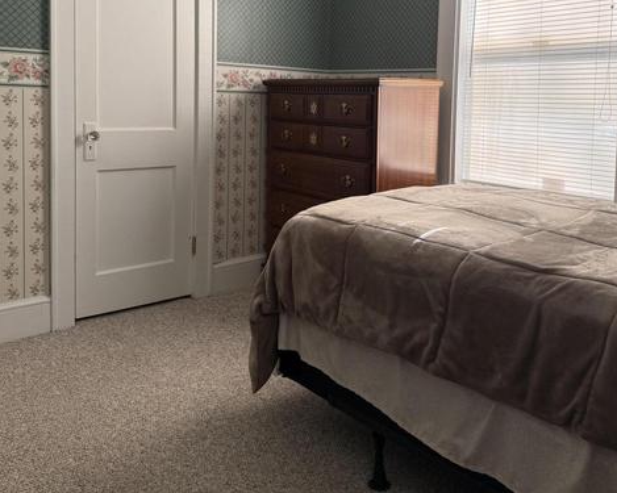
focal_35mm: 32
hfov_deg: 55.7
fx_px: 584
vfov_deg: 44.6
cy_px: 137
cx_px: 313
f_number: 1.78
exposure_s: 1/161
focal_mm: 6.76
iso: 200
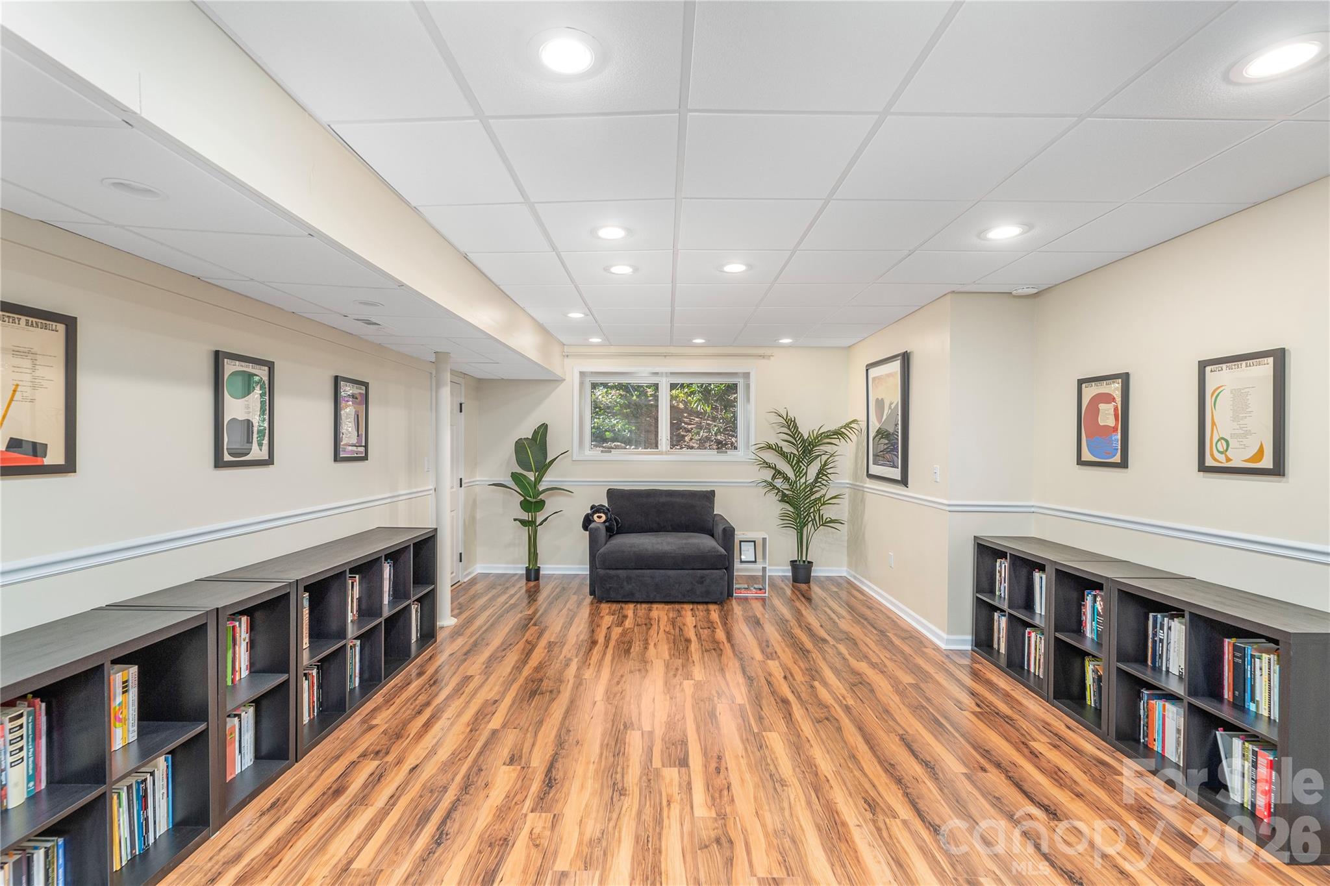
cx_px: 665
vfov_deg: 73.7
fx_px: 591
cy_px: 443
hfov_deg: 96.7
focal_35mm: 16
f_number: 7.1
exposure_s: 1/60
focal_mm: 16
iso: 320
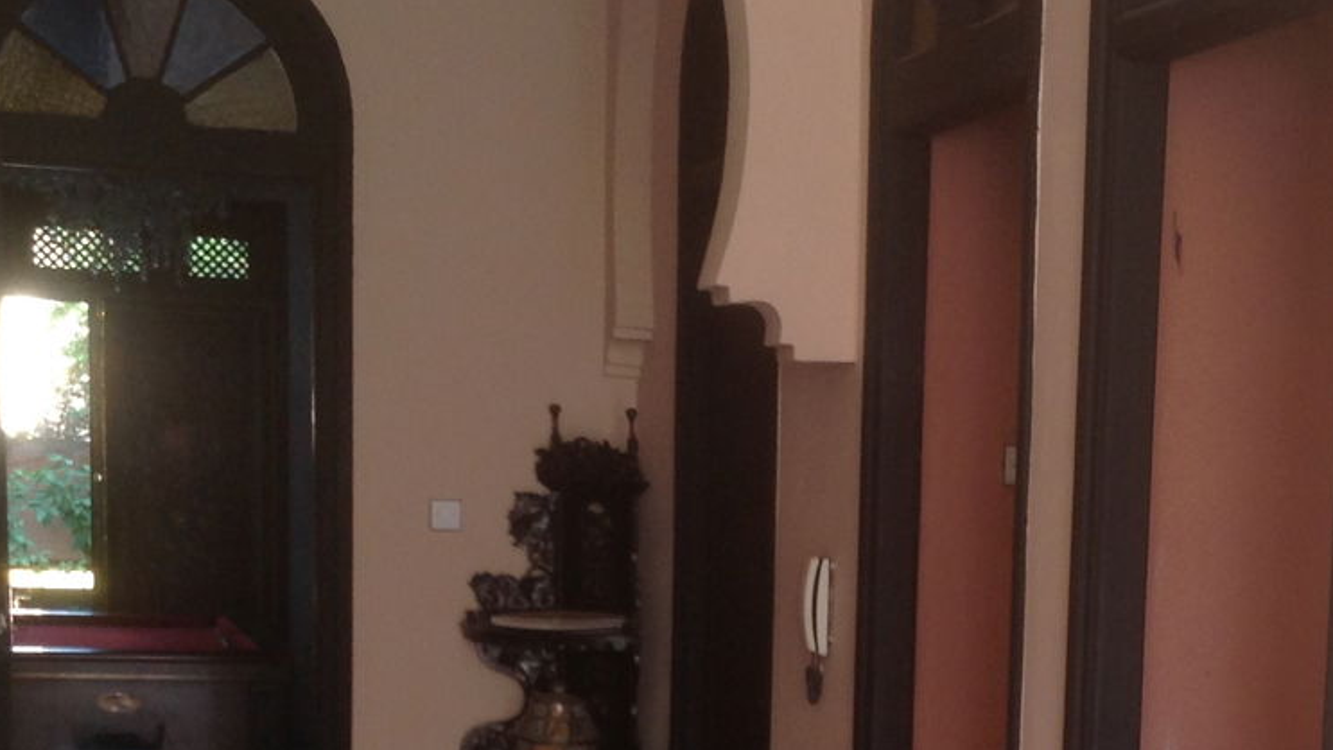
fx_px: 2898
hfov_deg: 25.5
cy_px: 824
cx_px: 1041
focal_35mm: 82
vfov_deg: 14.4
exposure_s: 1/20
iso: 50
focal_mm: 4.28
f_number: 2.4
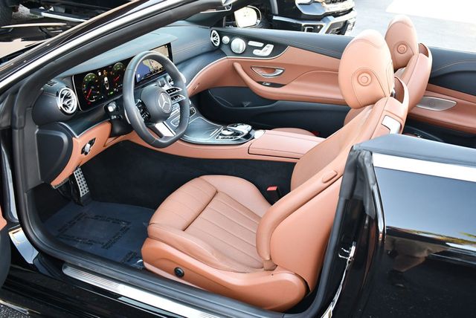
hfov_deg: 53.1
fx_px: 476
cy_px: 159
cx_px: 238
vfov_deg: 36.9
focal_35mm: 36
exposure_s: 1/200
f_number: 3.5
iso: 800
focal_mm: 18
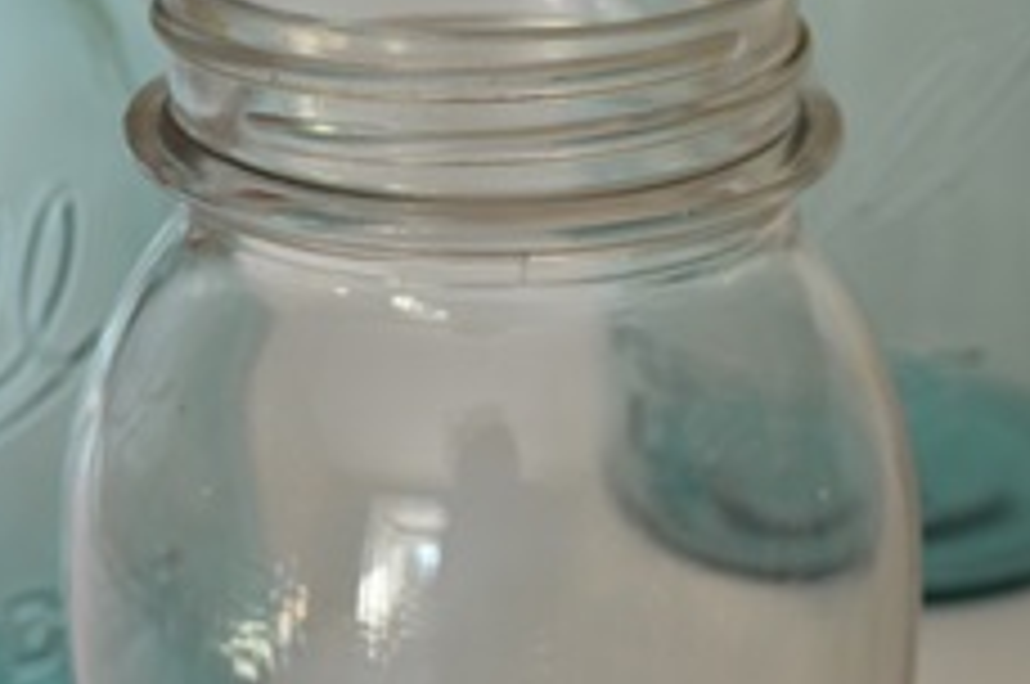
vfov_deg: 13.3
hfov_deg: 19.9
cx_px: 895
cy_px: 731
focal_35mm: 101
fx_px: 2886
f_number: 4
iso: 400
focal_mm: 22
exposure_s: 1/60
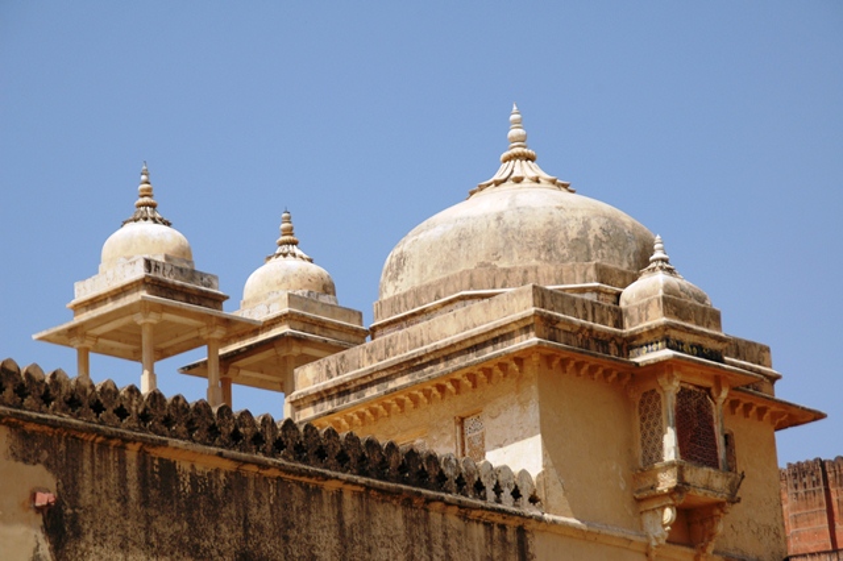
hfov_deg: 15.9
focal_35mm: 129
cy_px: 280
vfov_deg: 10.6
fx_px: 3019
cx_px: 422
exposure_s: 1/800
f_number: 7.1
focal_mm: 86
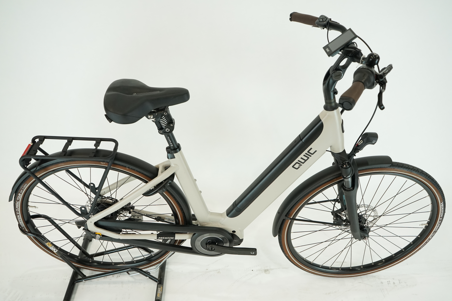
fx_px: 389
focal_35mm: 31
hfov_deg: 60.3
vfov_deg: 42.3
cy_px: 150
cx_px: 226
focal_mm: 31
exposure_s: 1/200
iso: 1600
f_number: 6.3
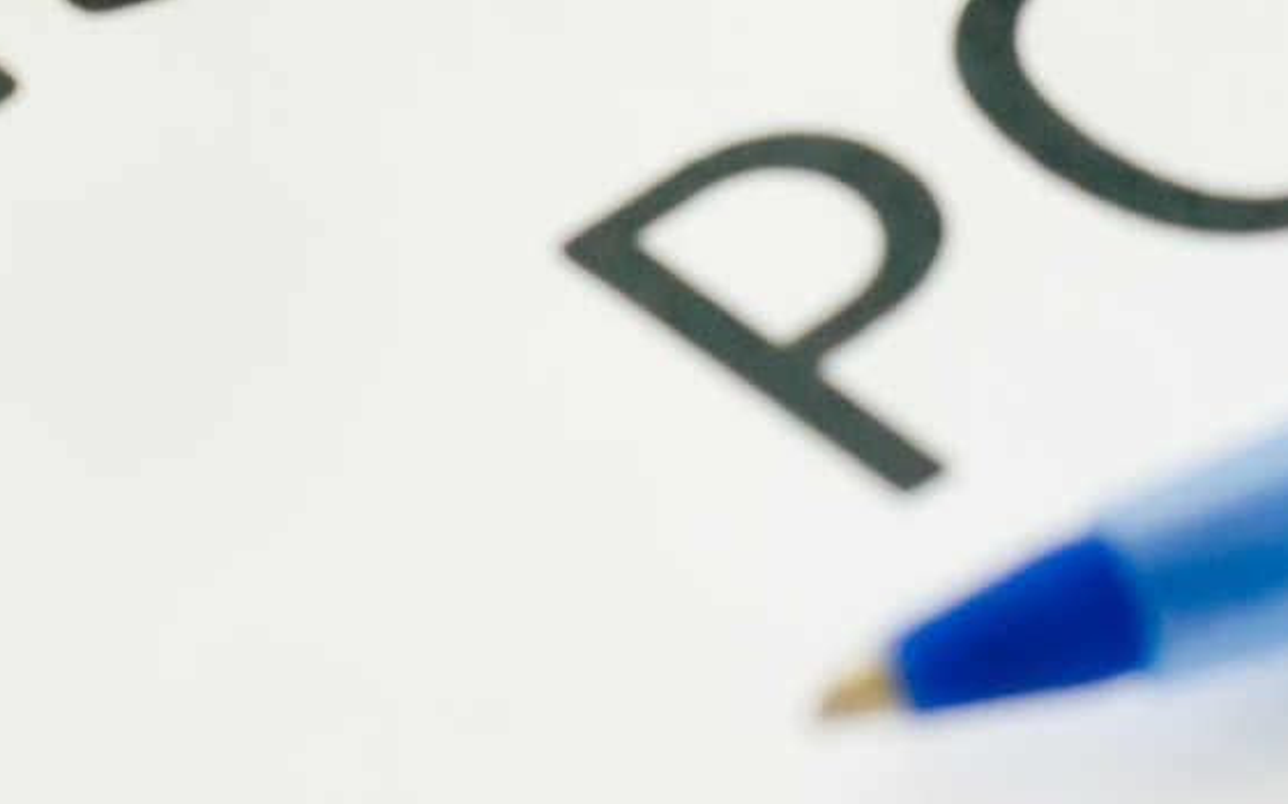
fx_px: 10177
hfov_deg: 7.2
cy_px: -619
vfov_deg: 4.5
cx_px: 440
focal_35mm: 290
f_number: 5.6
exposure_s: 1/25
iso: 200
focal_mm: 50
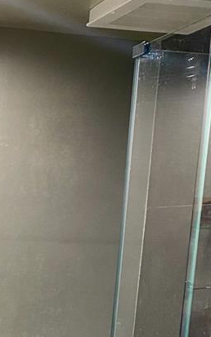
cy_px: 383
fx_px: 736
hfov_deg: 14.8
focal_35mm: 80
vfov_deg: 24.0
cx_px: -134
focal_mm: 4.25
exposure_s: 1/60
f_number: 1.8
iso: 80
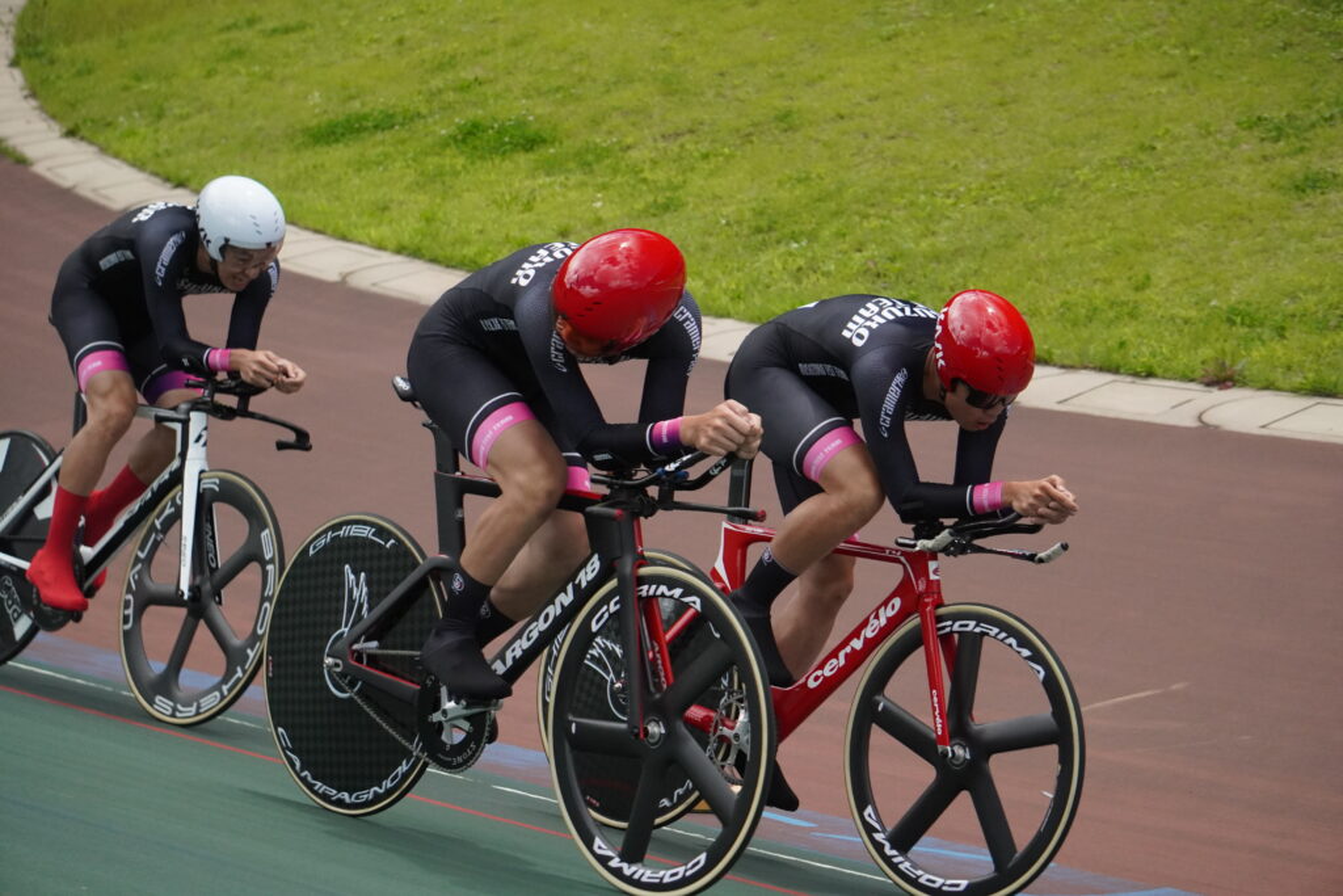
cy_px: 448
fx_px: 3917
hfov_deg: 19.5
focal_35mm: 105
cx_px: 672
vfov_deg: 13.0
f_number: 5
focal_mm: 70
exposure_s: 1/3200
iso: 2500
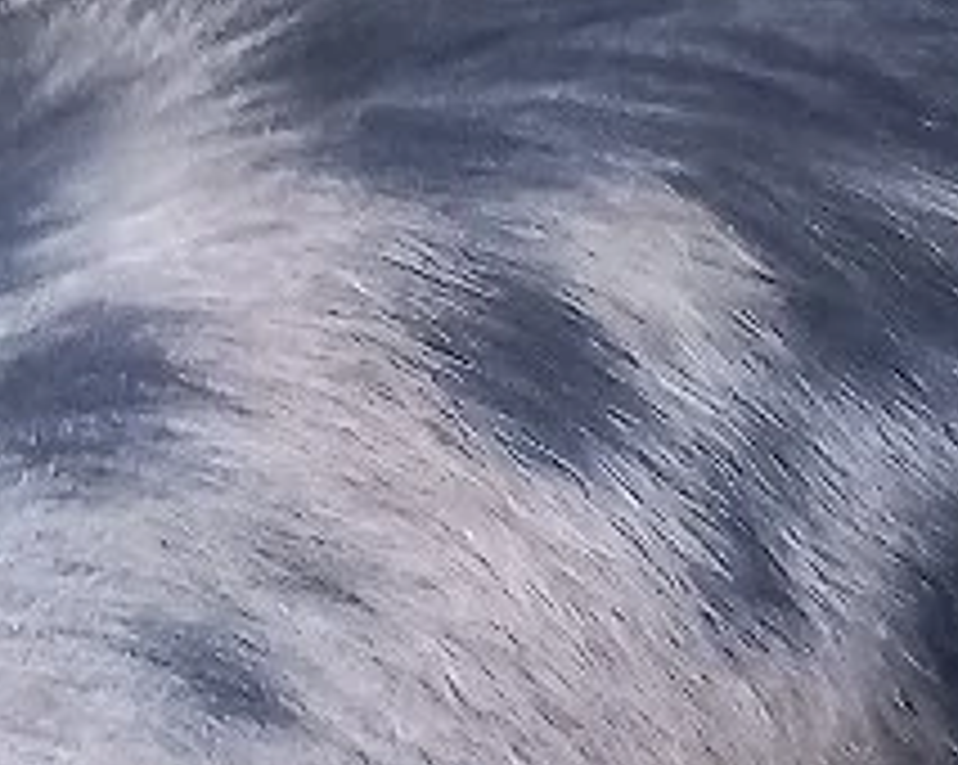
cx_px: -504
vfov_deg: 9.1
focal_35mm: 165
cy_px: 1186
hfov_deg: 11.2
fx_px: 4674
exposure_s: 1/25.1
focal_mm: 4
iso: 200
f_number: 1.8
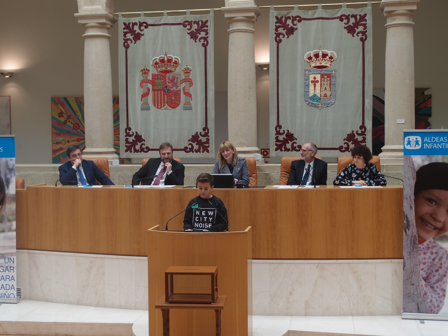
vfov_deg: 29.1
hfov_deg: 38.2
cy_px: 168
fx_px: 647
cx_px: 224
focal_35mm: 50
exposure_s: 1/125
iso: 100
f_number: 2.2
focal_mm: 10.83
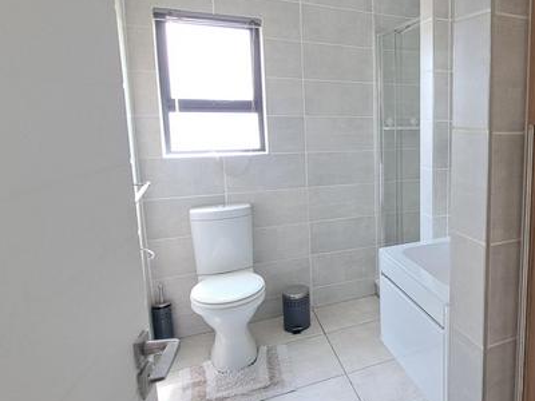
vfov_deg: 53.0
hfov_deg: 58.7
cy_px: 179
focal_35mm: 26
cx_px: 469
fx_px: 402
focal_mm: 1.74
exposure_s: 1/50
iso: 64
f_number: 2.2
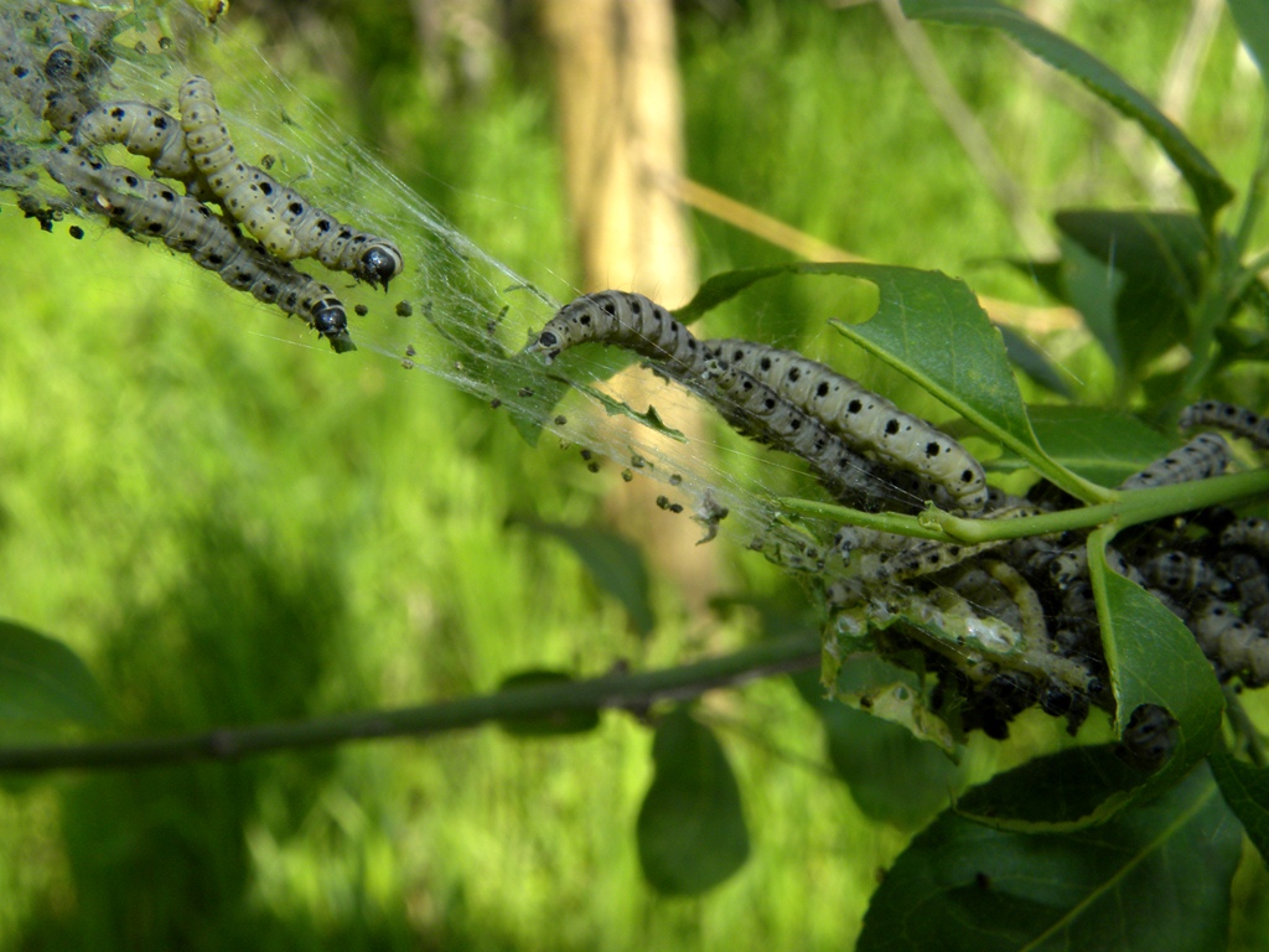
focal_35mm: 52
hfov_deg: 36.8
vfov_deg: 28.0
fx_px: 1906
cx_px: 634
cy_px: 476
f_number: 8
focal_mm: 9.2
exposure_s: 1/59.1
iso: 64
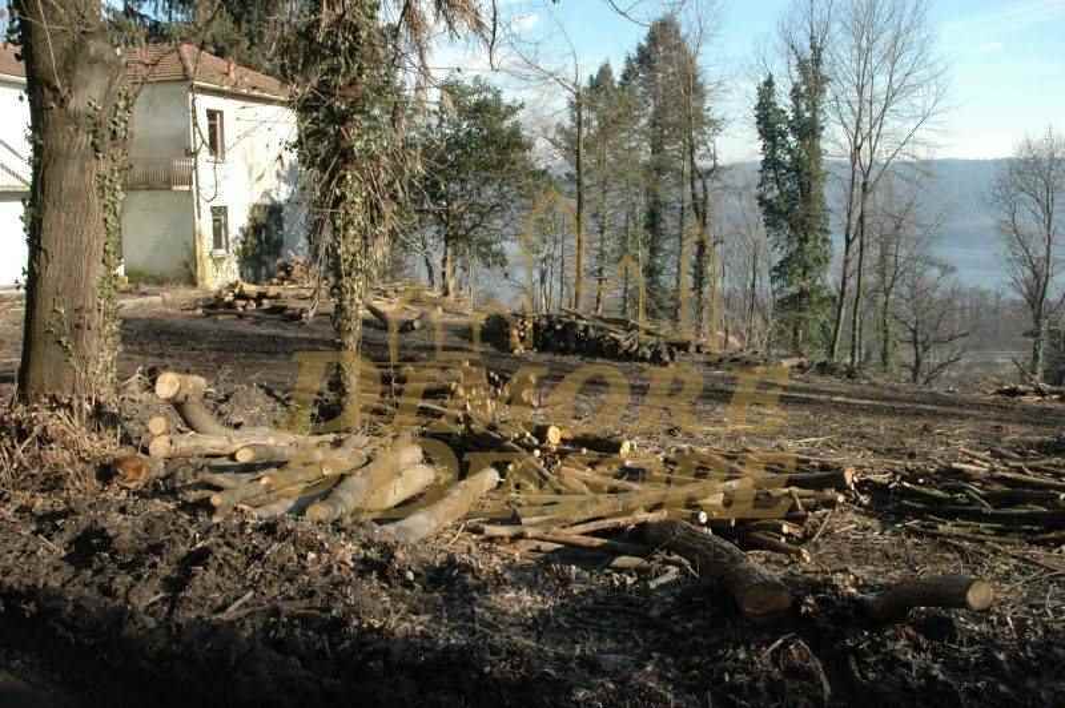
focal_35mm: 27
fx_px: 798
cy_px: 354
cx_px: 532
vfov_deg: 47.9
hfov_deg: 67.4
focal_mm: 18
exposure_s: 1/250
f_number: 9
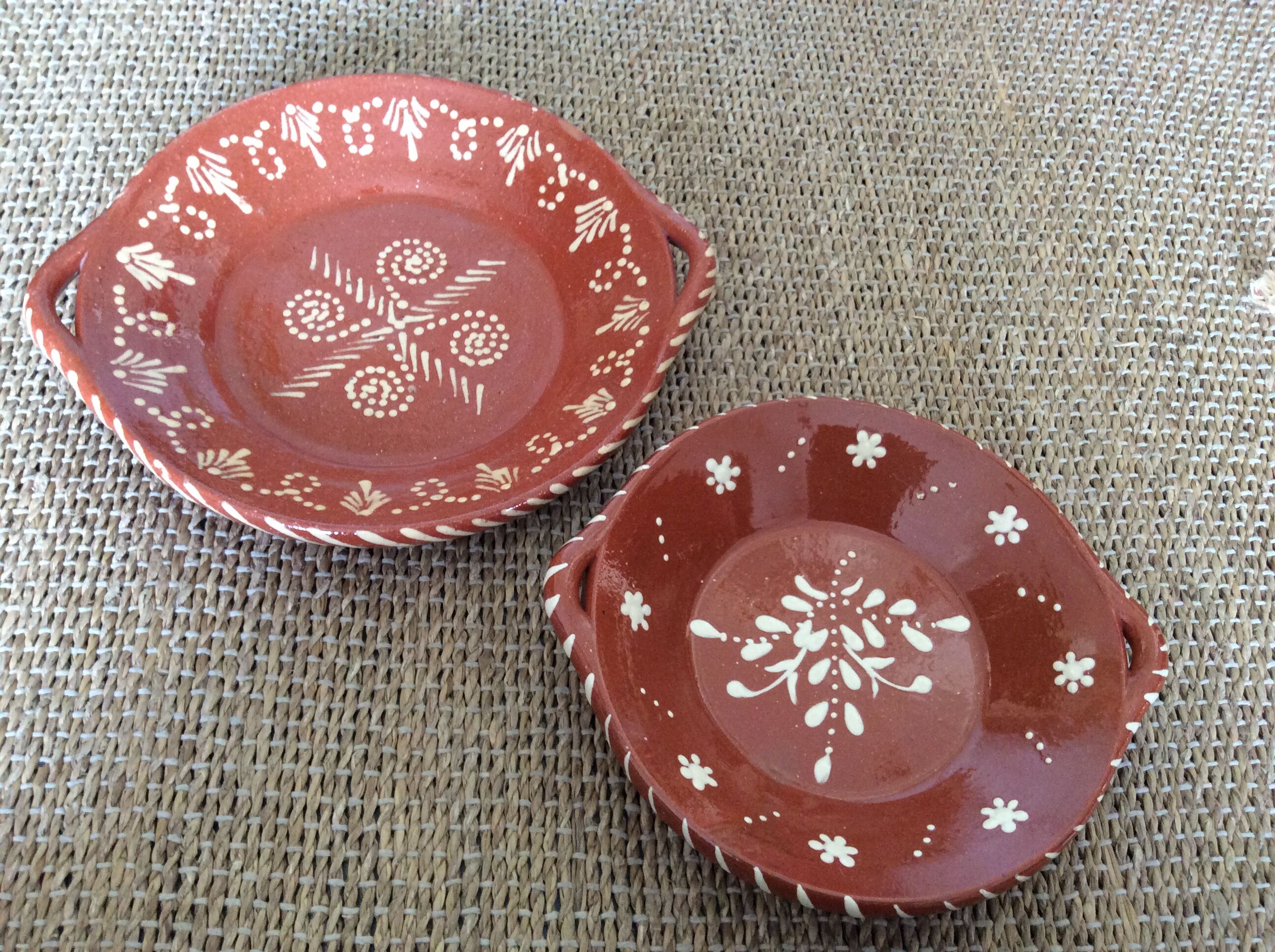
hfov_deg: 56.9
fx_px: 1177
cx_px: 638
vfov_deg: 44.1
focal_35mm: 32
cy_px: 476
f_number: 2.4
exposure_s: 1/25
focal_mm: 3.3
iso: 160
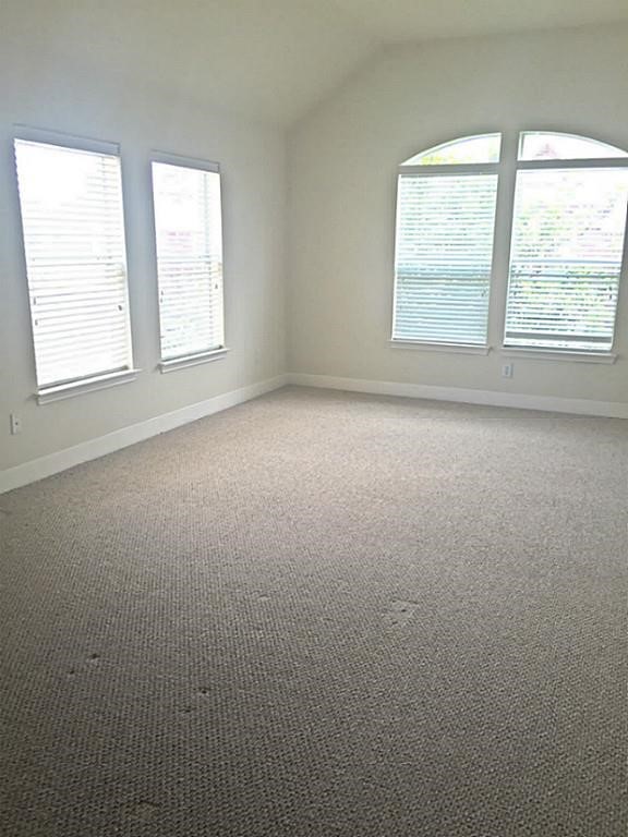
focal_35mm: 29
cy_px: 418
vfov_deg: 61.7
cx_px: 314
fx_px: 701
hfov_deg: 48.2
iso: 32
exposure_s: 1/120
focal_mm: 4.15
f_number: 2.2
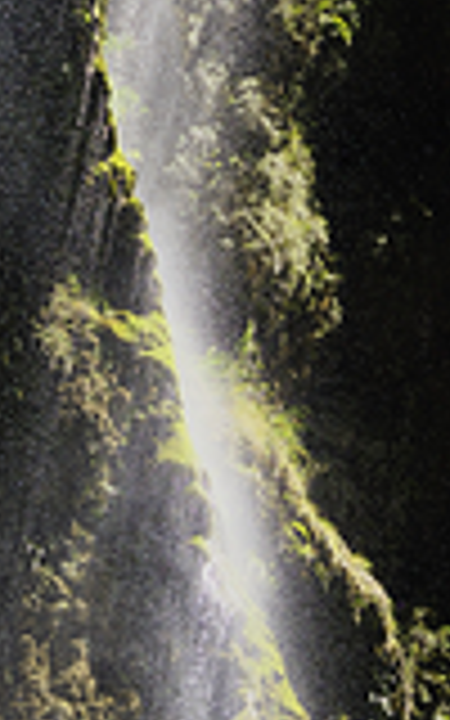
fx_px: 3285
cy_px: 76
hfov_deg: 7.8
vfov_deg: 12.4
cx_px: 45
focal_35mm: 167
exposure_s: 1/1000
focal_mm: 43.9
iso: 100
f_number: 2.8
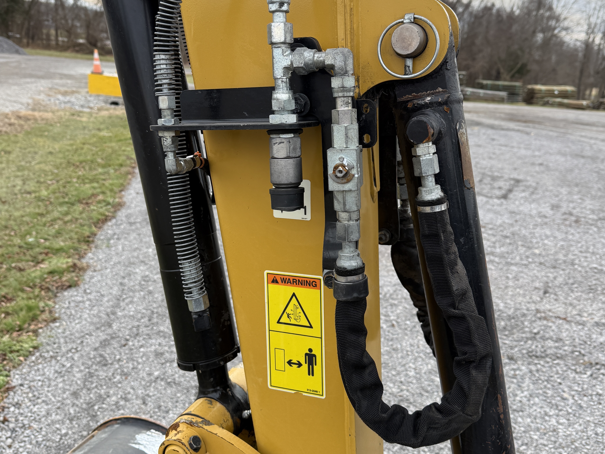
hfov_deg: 55.3
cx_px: 307
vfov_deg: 42.9
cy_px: 200
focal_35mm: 33
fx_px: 577
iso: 100
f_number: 1.78
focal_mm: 6.76
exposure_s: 1/1522
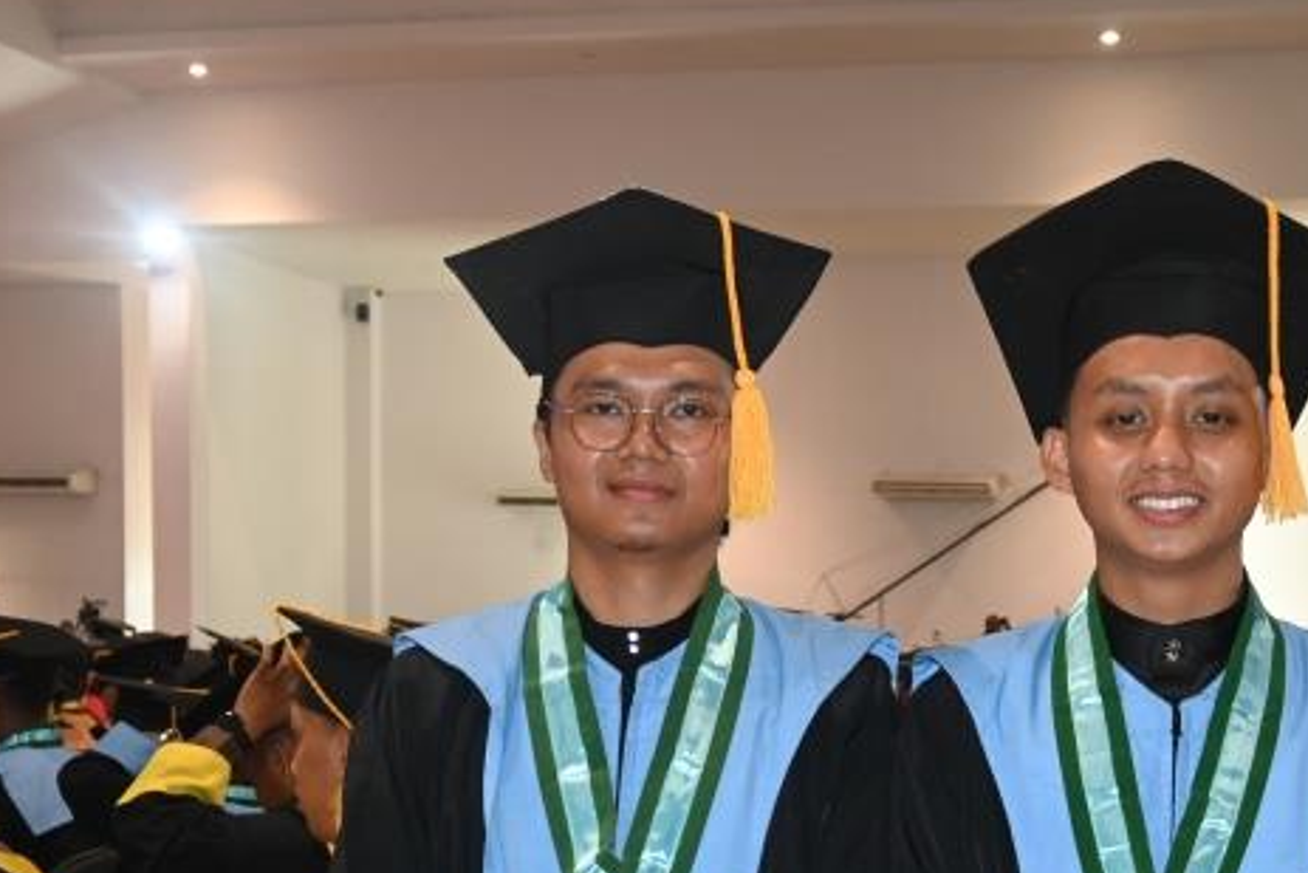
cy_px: 880
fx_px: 2653
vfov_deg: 18.2
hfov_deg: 27.6
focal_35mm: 73
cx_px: 845
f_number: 4
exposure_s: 1/60
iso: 720
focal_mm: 22
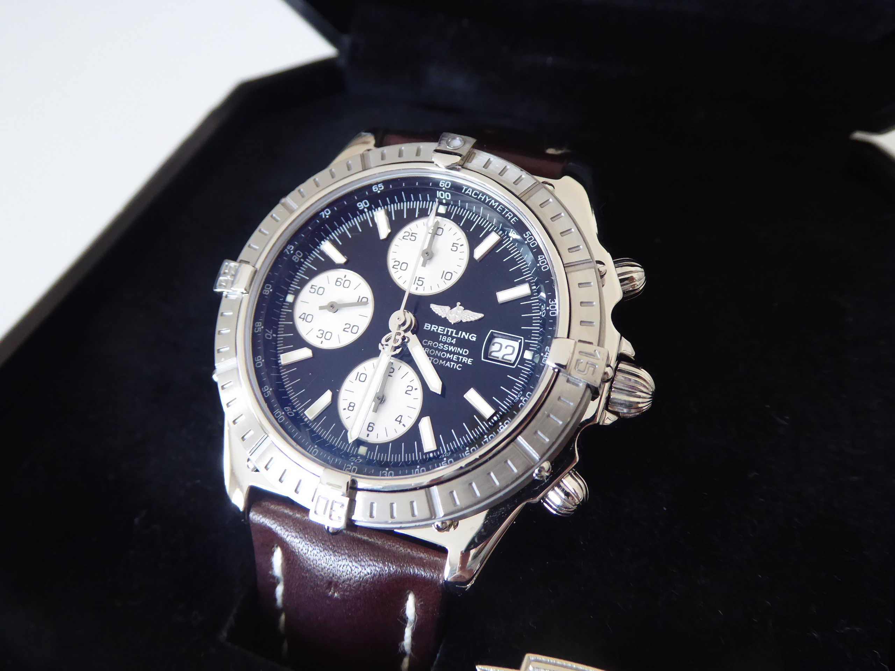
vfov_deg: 44.2
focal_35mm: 32
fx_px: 827
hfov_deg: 56.8
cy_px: 336
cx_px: 448
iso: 400
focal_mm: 5.4
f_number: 3.5
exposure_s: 1/13
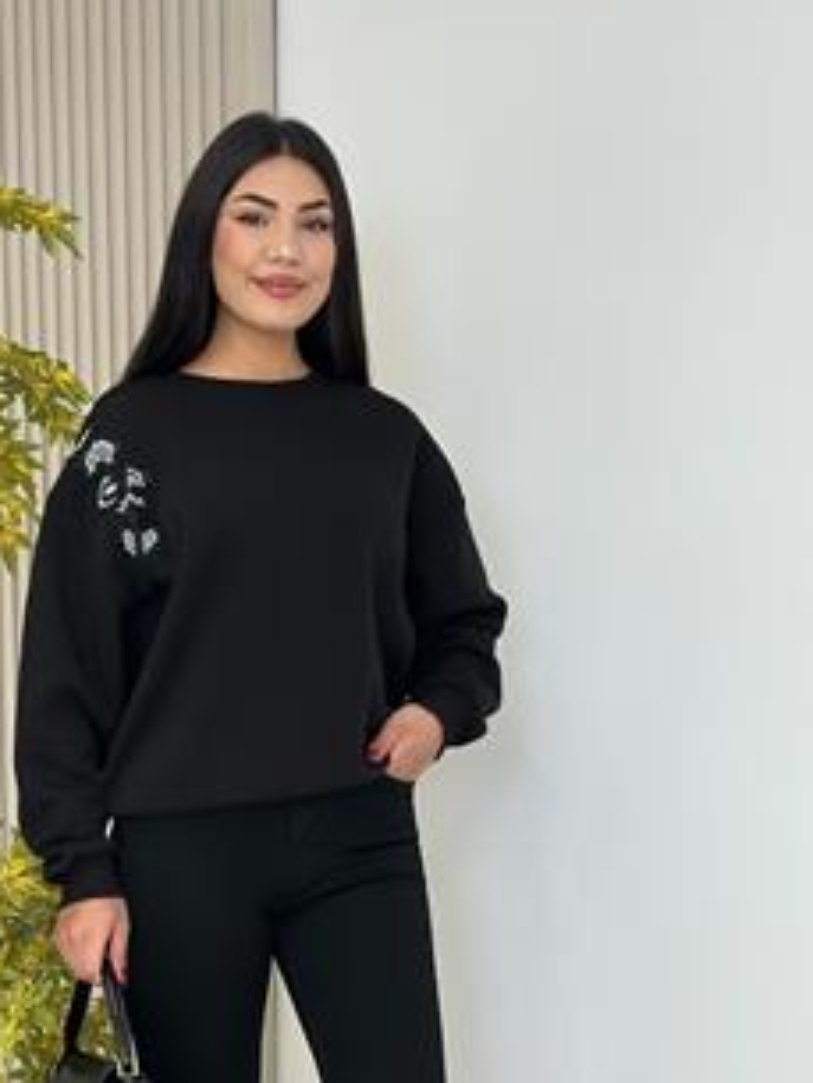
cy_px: 794
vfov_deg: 23.1
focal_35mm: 84
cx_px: 245
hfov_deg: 17.5
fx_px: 2629
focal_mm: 6.86
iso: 80
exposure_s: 1/215
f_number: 1.78
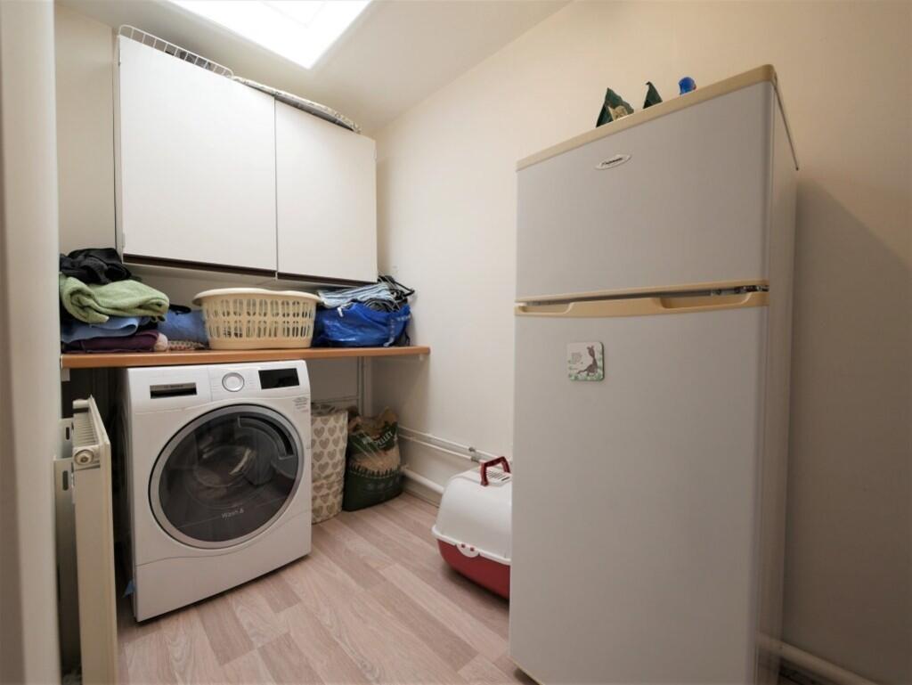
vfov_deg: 85.7
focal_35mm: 14
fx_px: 369
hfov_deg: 102.0
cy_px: 342
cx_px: 456
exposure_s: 1/60
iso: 200
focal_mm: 7
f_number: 4
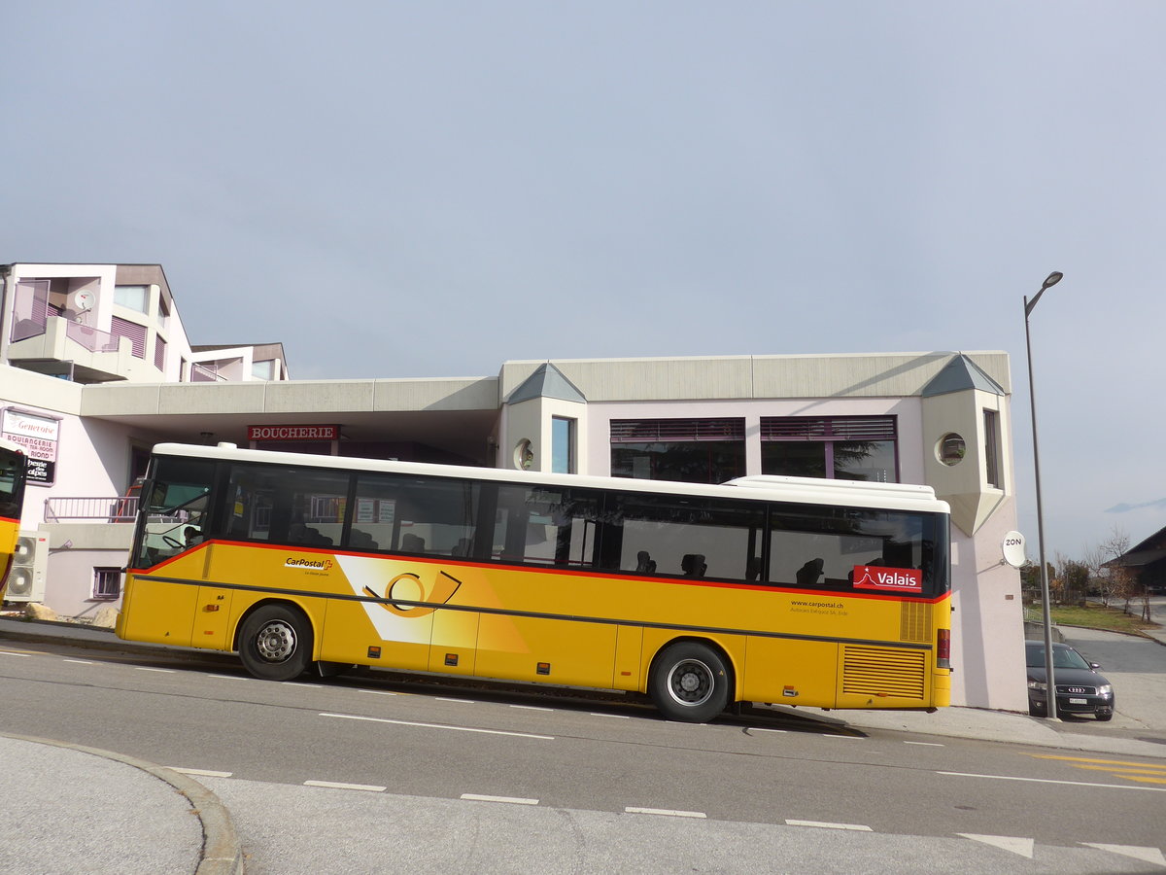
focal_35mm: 29
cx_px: 583
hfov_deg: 61.7
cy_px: 438
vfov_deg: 48.2
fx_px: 977
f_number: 2.8
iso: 80
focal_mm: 6
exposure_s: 1/2000
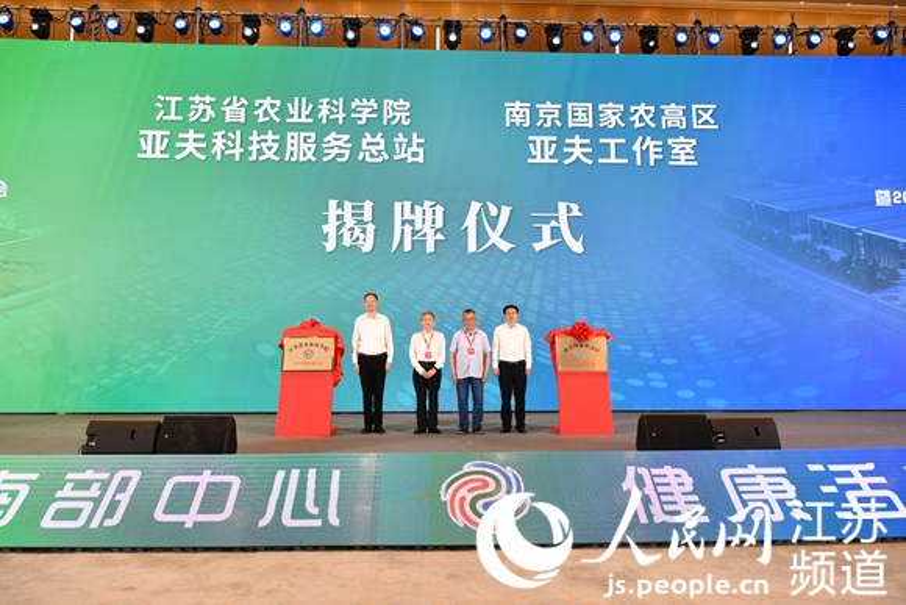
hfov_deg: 69.4
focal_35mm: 26
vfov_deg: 49.6
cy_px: 302
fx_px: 654
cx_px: 453
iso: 1250
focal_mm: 26
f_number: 5
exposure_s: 1/200
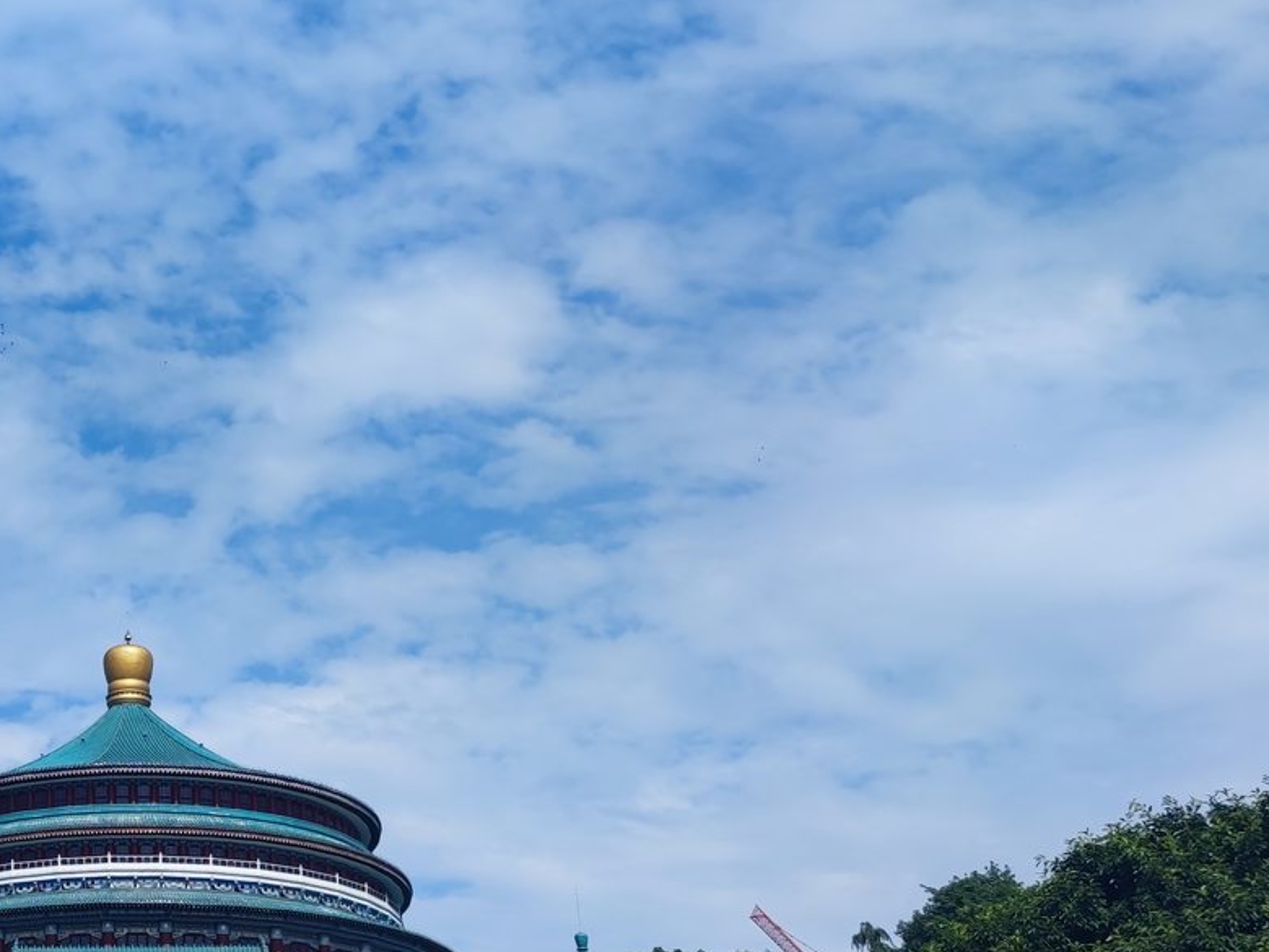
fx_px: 2310
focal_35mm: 63
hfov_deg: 28.5
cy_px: 465
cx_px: -41
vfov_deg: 23.3
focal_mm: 6.72
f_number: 1.69
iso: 50
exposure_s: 1/3032
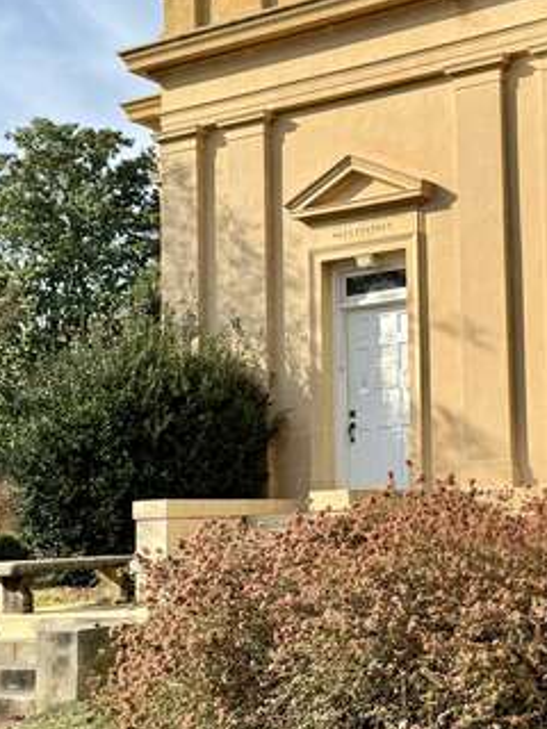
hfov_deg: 23.8
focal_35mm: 60
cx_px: 488
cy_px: 387
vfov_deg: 32.2
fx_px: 1264
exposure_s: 1/3802
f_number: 1.78
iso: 80
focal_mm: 6.86
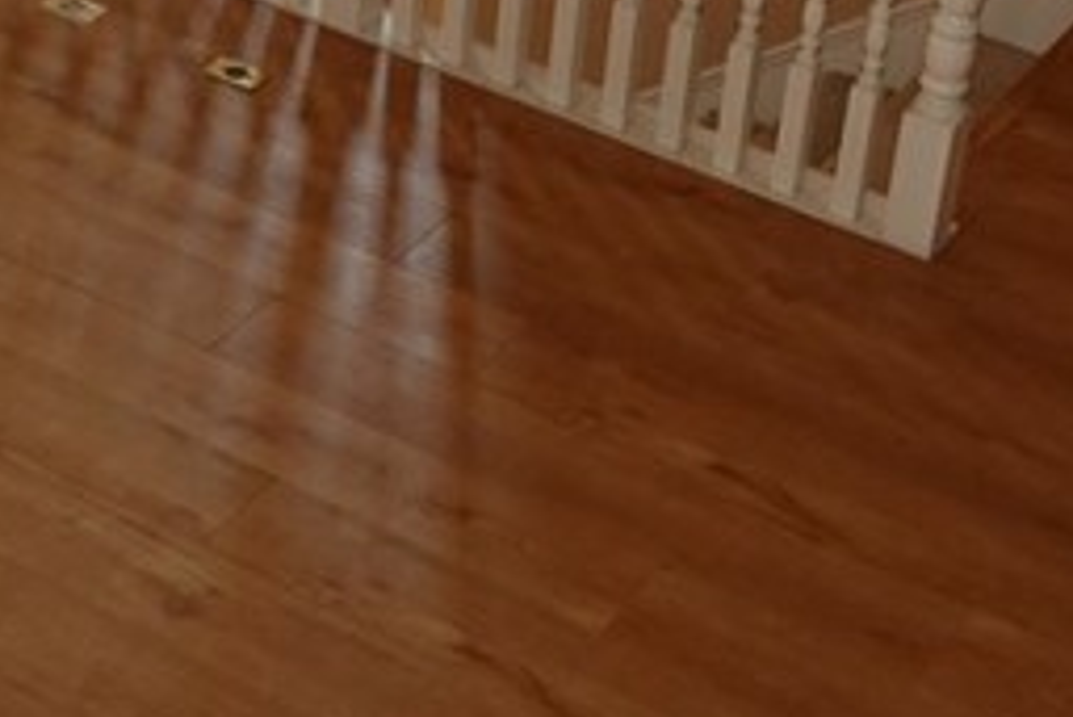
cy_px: -44
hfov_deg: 21.1
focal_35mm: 96
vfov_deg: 14.0
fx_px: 2863
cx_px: 285
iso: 400
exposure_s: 1/30
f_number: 2.8
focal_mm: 9.13
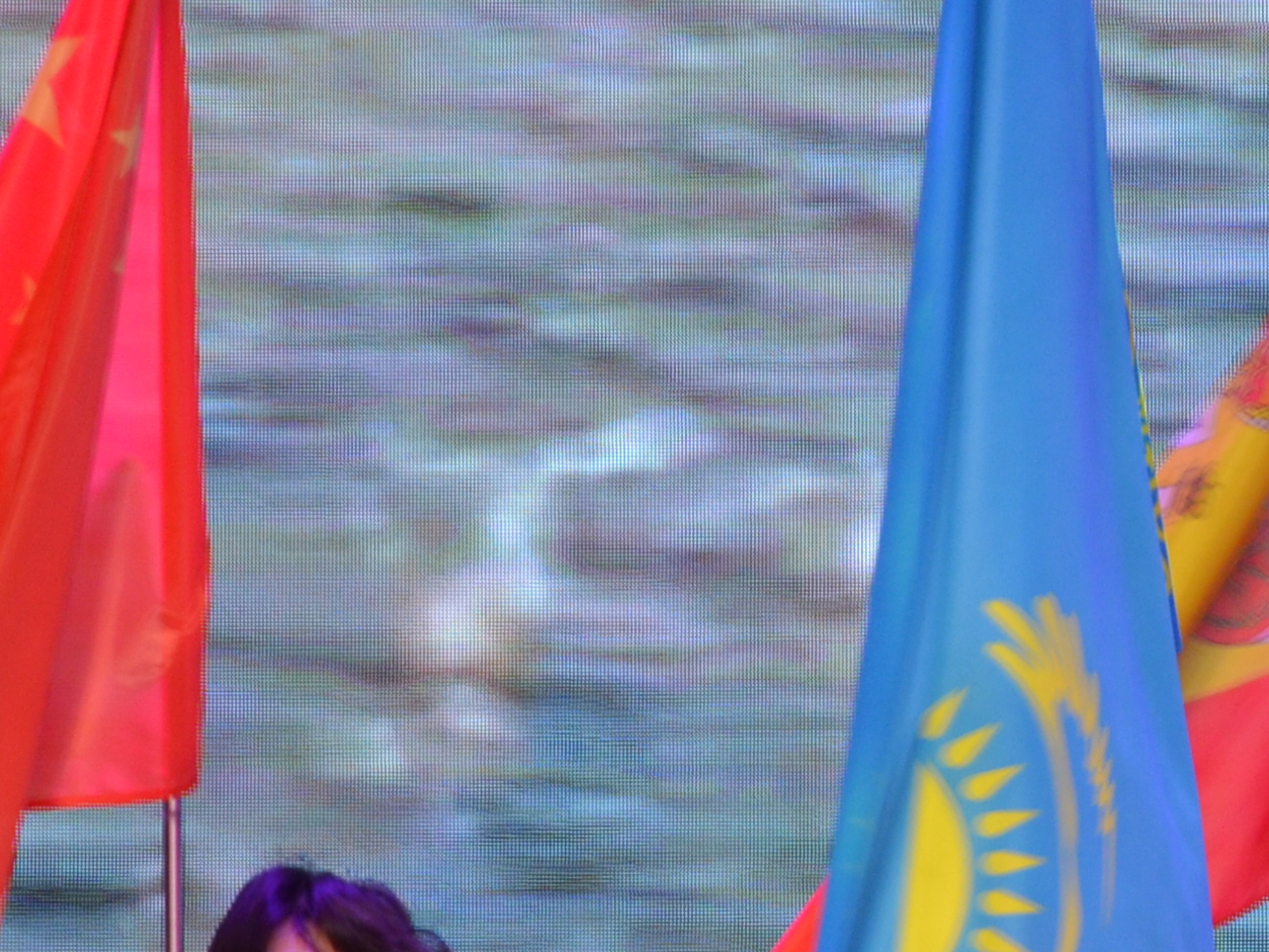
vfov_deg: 3.3
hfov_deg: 4.4
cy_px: 682
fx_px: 16332
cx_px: 1405
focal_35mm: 445
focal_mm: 105
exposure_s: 1/50
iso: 800
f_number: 5.6
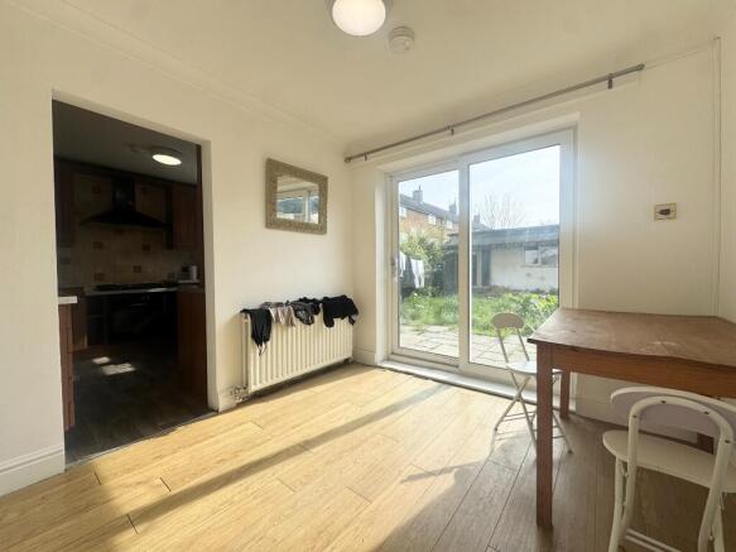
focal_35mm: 14
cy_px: 276
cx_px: 368
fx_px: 298
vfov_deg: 85.7
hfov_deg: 102.1
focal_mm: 2.22
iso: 40
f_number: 2.2
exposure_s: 1/812
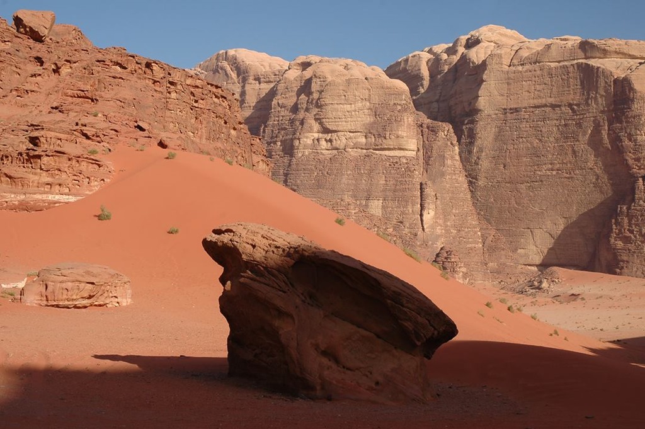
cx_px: 322
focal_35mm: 51
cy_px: 214
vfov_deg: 26.4
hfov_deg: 38.9
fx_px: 913
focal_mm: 34
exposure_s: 1/350
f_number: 9.5
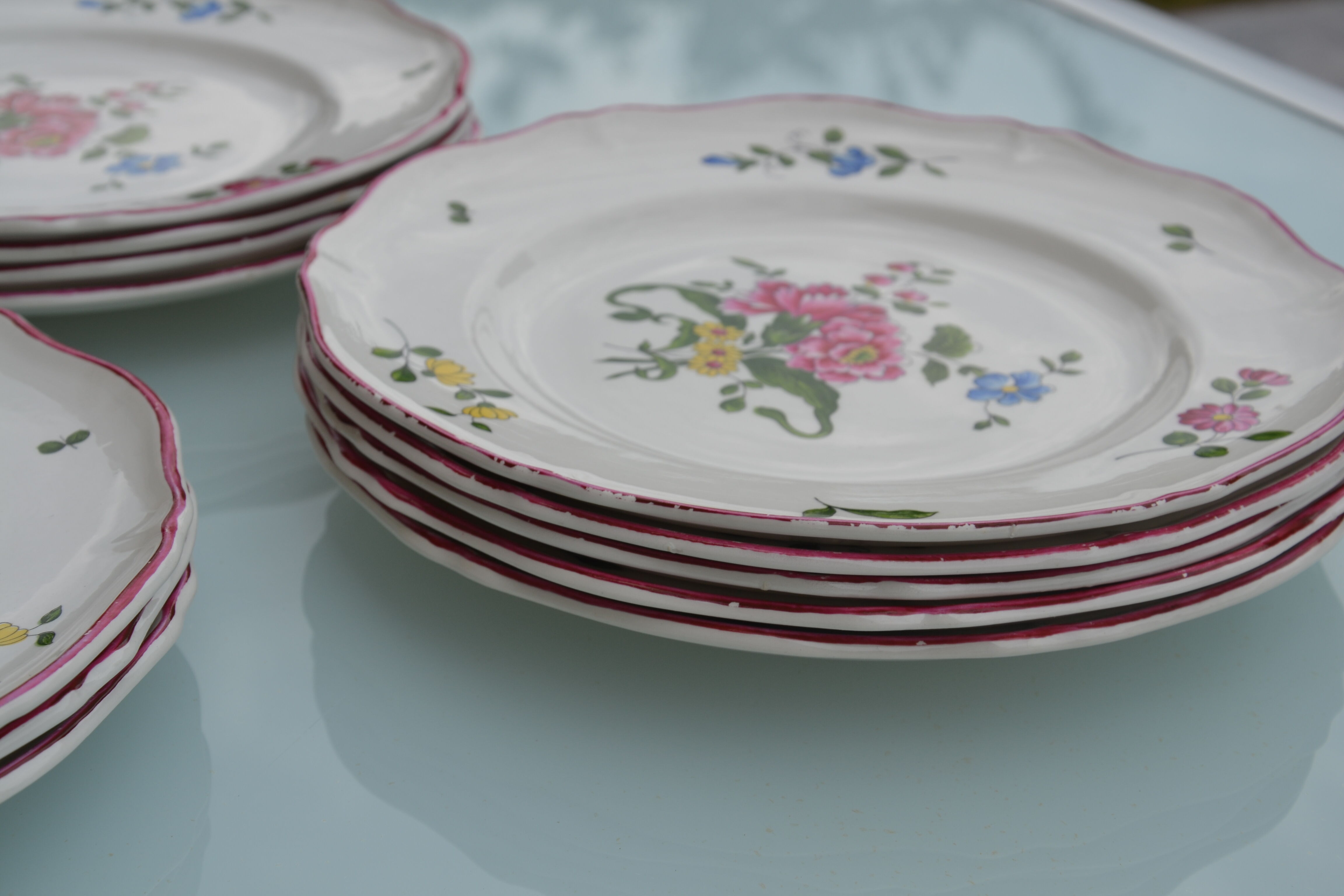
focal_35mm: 68
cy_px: 448
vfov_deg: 20.2
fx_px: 2520
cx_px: 672
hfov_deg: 29.9
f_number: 8
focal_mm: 45
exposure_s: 1/250
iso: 100
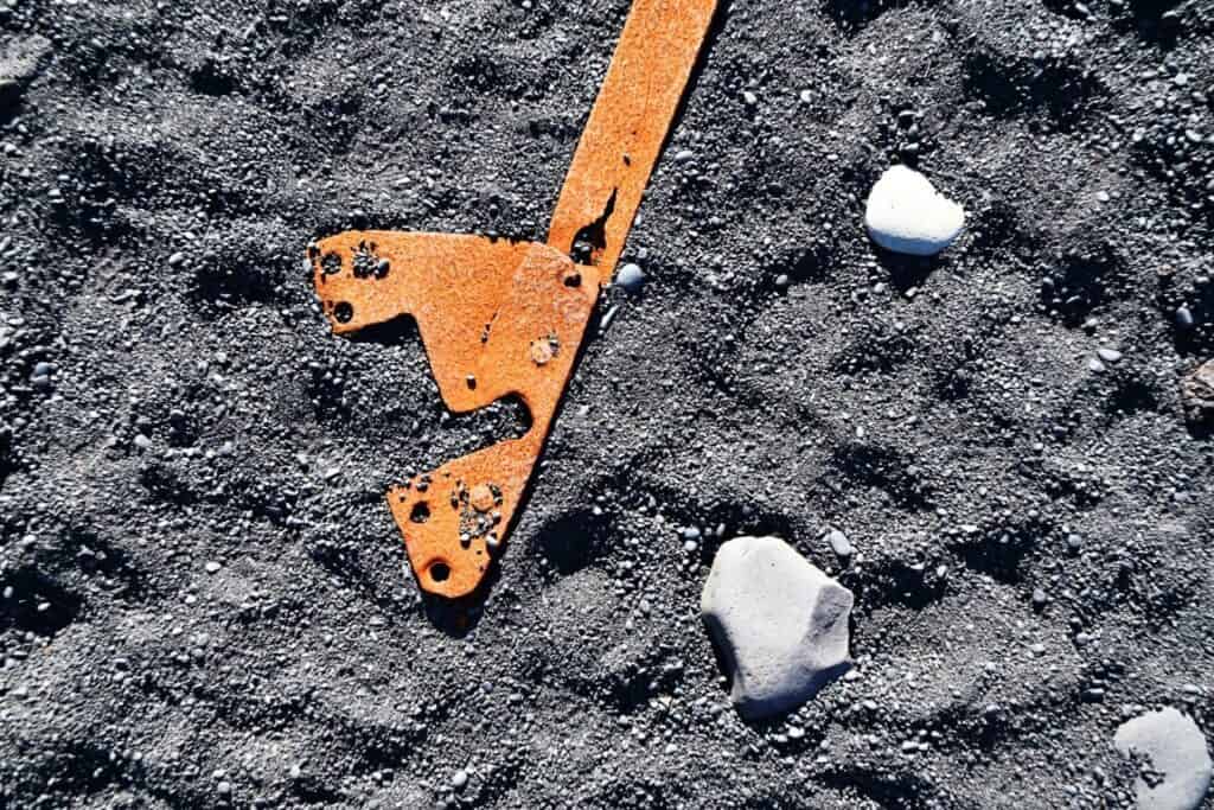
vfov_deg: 36.0
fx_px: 1248
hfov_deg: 51.9
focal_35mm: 37
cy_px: 405
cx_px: 607
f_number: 5.6
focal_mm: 37
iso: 160
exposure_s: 1/250
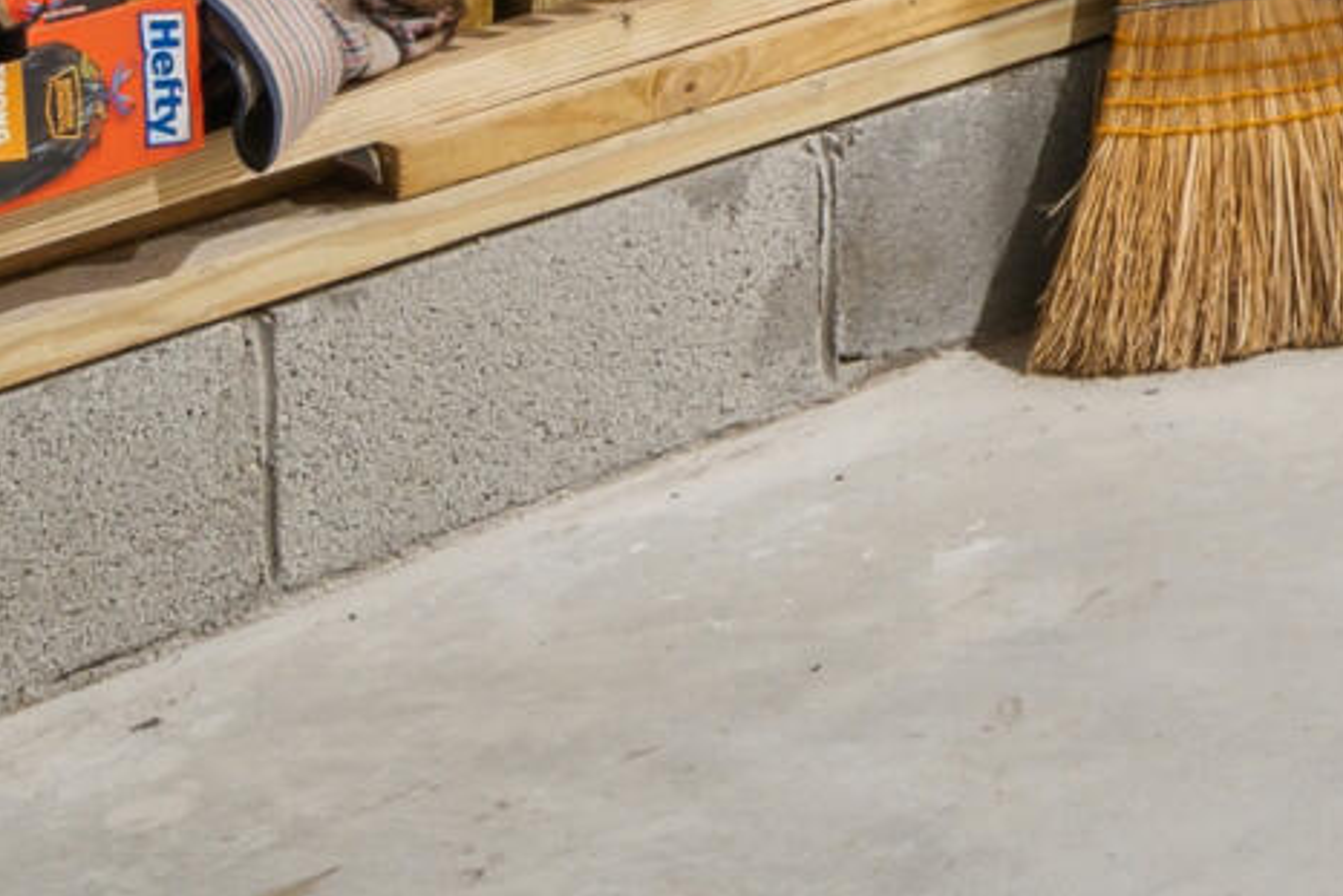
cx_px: 2522
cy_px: -1175
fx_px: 3843
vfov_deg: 11.3
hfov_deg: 16.2
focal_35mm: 103
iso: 400
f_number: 7.1
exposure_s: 1/2
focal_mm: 16
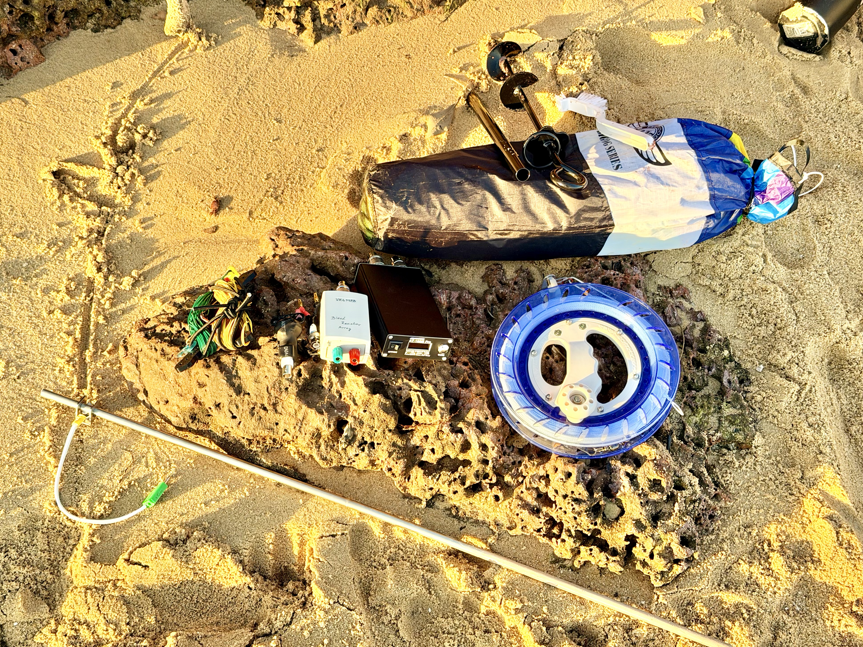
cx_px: 427
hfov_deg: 38.2
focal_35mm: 50
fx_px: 1246
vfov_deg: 29.1
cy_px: 324
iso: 64
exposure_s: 1/466
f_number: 1.78
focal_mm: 6.76
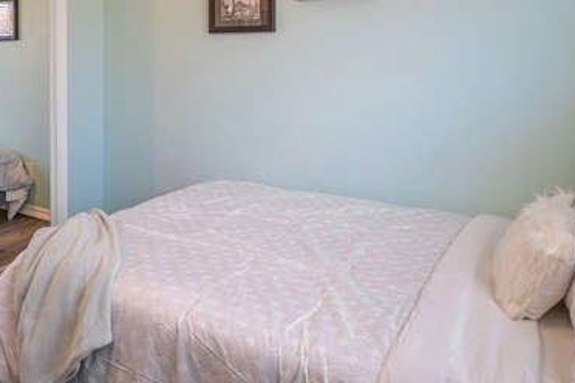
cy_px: 58
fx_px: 495
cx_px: 224
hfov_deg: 59.7
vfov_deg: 40.0
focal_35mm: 31
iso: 125
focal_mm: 18
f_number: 8
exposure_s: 1/40
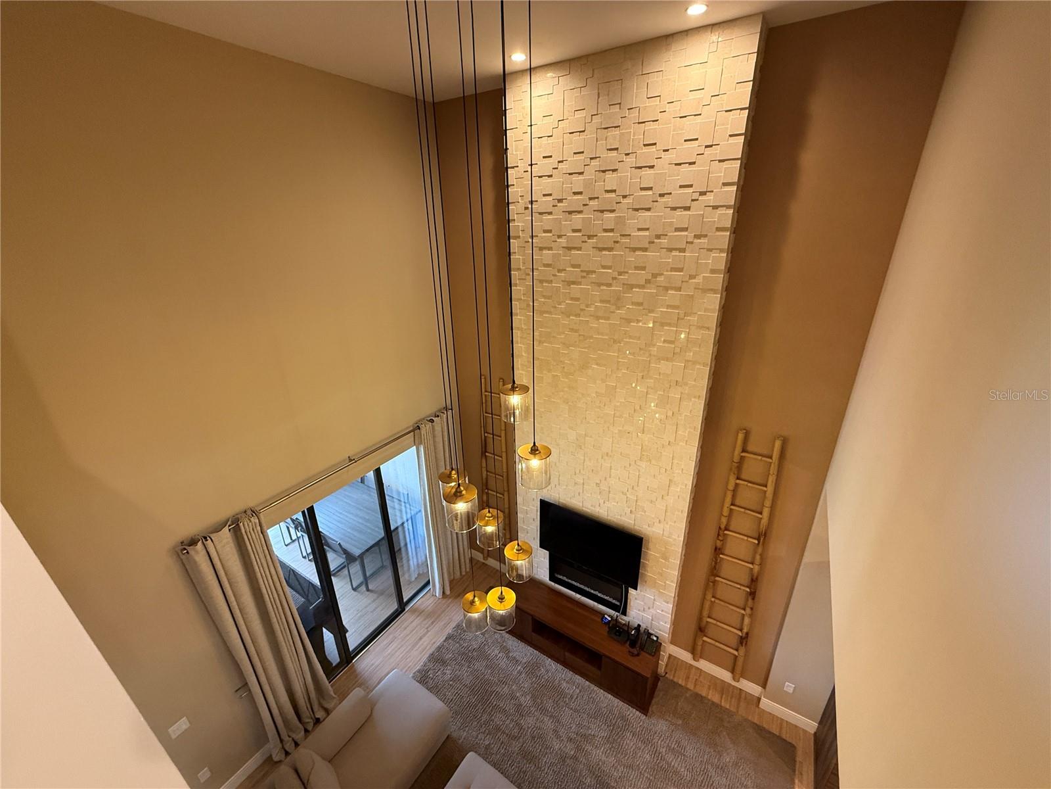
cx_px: 526
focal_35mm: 14
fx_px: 425
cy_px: 394
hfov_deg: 102.1
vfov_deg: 85.7
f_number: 2.2
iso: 320
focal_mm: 2.22
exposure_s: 1/60
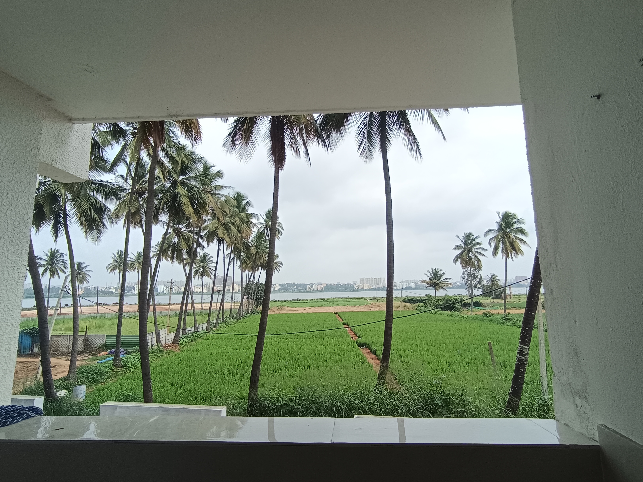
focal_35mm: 17
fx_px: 316
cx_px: 322
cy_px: 241
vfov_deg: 74.7
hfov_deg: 91.0
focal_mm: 1.65
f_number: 2.2
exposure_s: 1/727
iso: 62
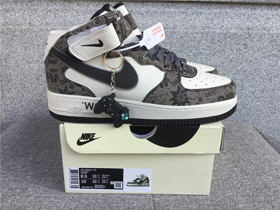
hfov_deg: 58.4
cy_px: 105
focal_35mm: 31
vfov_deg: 45.4
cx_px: 140
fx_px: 251
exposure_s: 1/137
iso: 25
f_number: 2.4
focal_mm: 3.3
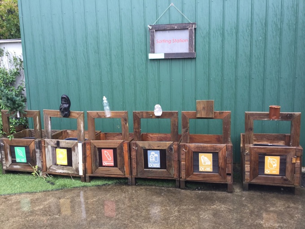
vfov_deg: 45.4
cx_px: 152
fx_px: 273
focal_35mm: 31
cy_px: 114
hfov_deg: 58.4
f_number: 2.4
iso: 32
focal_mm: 3.3
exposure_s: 1/50
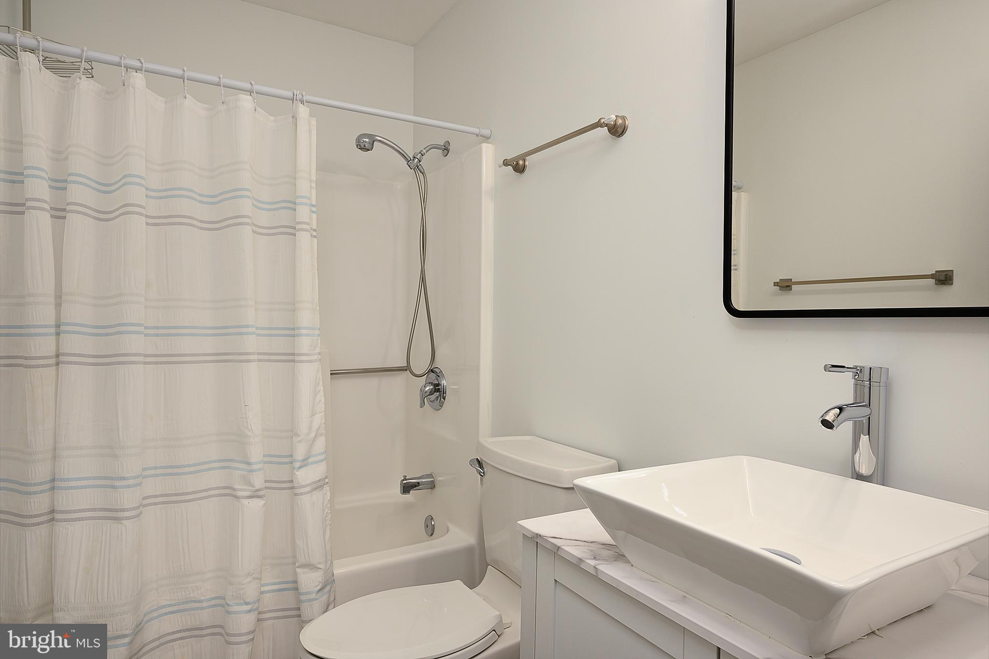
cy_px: 330
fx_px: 563
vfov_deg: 60.7
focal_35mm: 20
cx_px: 494
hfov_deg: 82.6
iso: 320
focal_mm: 20.5
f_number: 11
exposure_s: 1/125
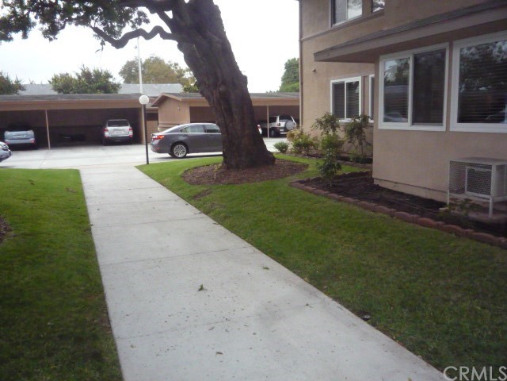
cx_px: 254
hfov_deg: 60.0
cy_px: 190
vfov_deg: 46.8
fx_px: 439
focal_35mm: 30
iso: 800
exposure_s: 1/640
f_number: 5.6
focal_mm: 5.2
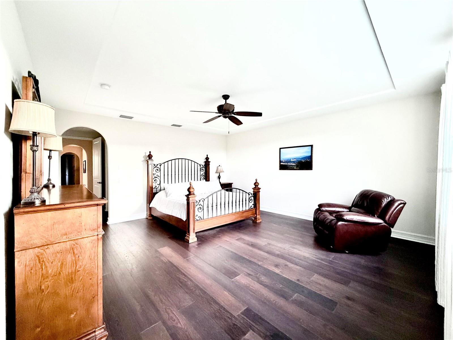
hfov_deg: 102.1
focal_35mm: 14
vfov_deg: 85.7
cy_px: 170
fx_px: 183
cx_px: 226
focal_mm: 2.22
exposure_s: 1/60
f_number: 2.2
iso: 500
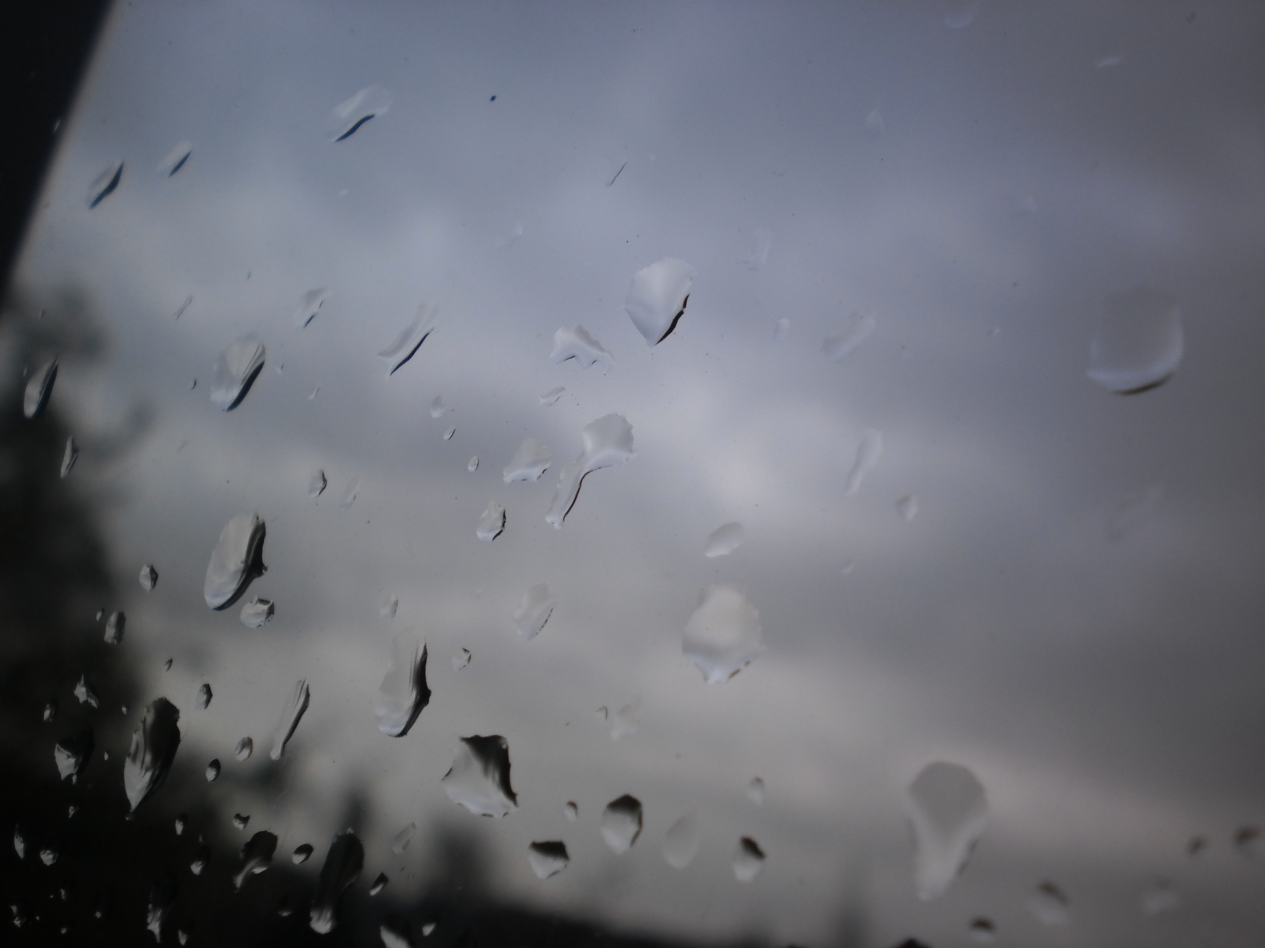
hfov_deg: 44.8
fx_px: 1535
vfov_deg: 34.3
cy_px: 474
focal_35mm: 42
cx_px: 632
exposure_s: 1/80
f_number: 3.5
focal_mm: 7.4
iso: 100
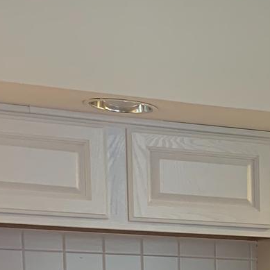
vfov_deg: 13.3
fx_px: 1068
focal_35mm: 121
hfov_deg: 12.3
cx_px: 580
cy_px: 446
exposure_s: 1/60
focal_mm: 4.25
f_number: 1.8
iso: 125
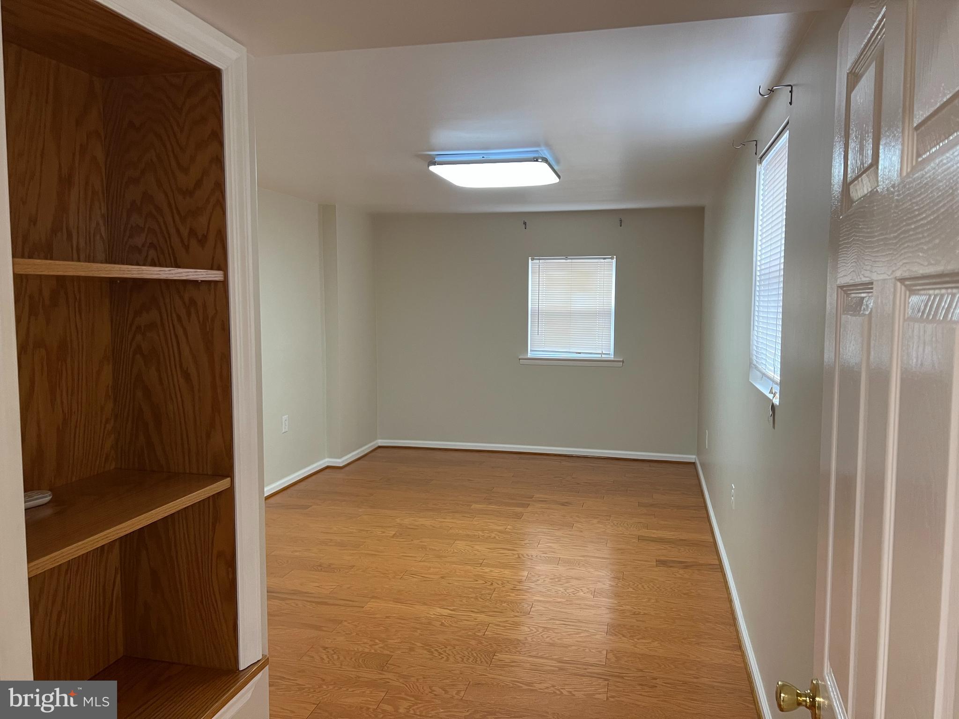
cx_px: 480
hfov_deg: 67.3
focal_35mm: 26
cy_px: 360
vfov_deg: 53.1
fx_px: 720
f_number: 1.5
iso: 100
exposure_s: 1/60
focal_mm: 5.7
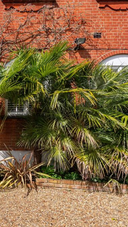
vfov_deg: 64.3
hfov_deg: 30.1
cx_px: -43
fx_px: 181
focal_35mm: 30
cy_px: 114
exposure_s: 1/2000
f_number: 7.1
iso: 1250
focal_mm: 19
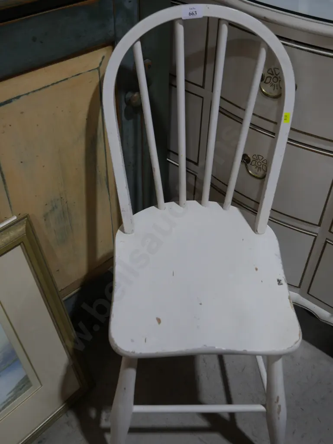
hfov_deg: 37.8
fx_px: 487
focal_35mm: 38
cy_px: 222
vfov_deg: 49.0
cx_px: 166
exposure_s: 1/100
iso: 200
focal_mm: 19
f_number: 4.1
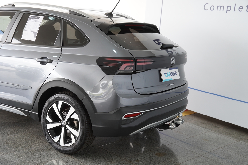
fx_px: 331
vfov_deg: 28.1
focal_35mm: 48
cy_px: 82
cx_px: 124
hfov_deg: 41.1
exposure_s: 1/60
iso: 125
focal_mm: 32
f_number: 4
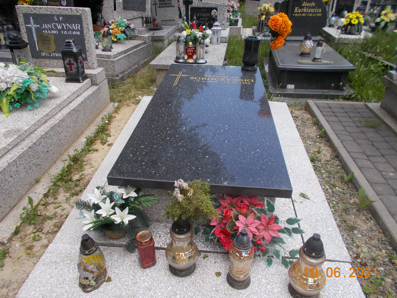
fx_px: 310
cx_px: 193
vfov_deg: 51.3
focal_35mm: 27
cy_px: 154
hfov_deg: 65.3
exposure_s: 1/320
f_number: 3.2
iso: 80
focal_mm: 4.6
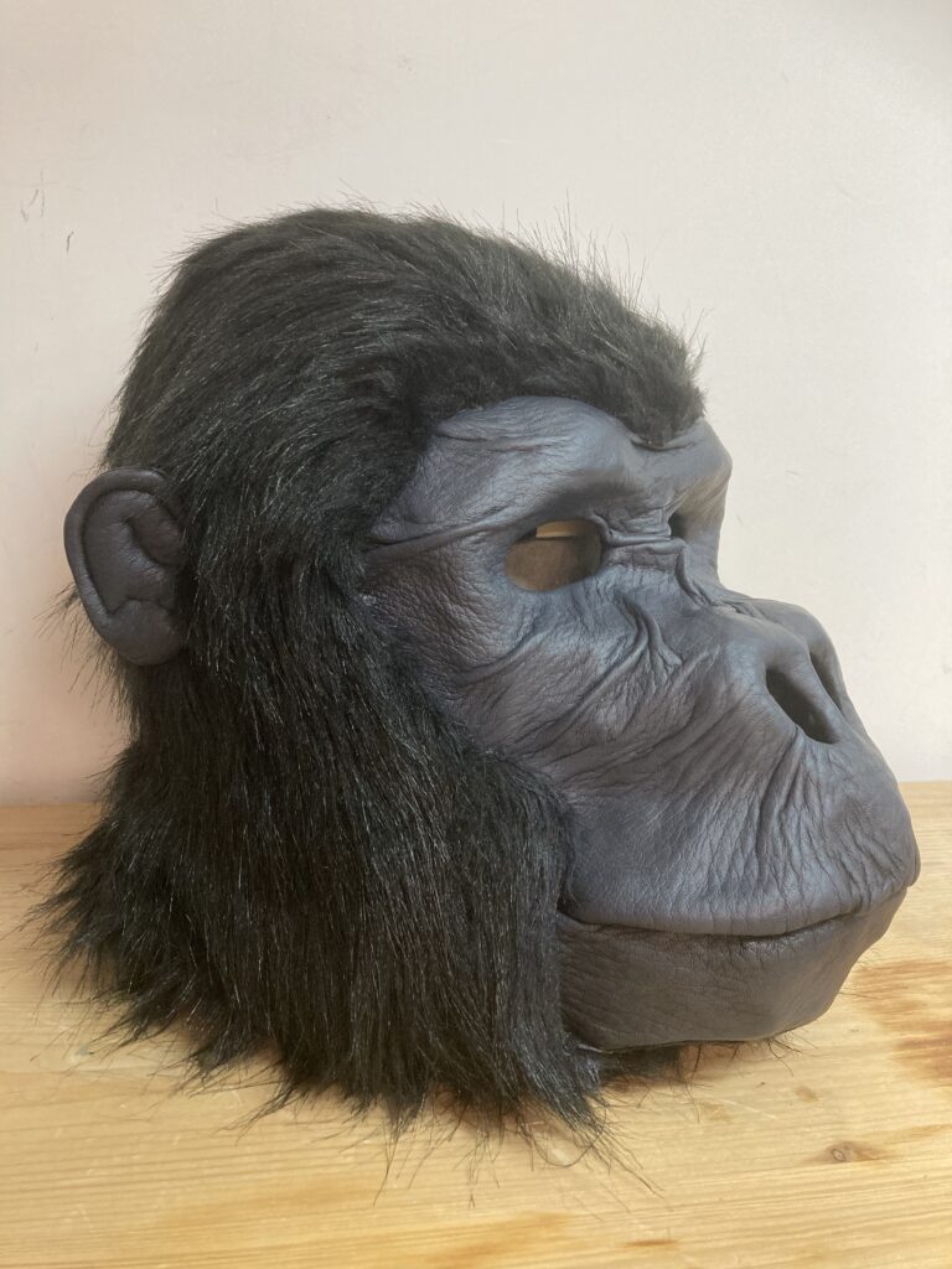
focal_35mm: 28
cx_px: 476
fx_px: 1027
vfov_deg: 63.4
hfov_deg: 49.7
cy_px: 634
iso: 160
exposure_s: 1/50
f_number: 1.8
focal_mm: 3.99
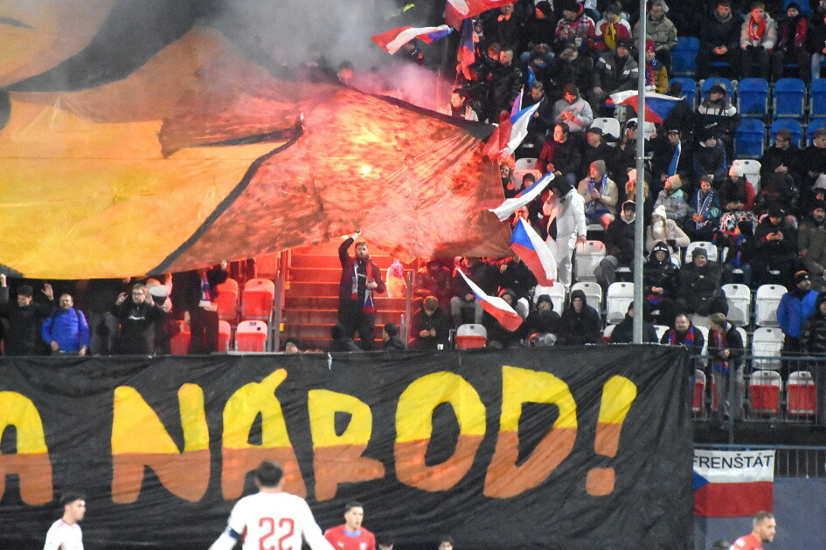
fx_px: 8603
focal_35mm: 375
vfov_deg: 3.7
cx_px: 413
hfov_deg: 5.5
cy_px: 275
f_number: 5.6
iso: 12800
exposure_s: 1/1250
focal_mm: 250
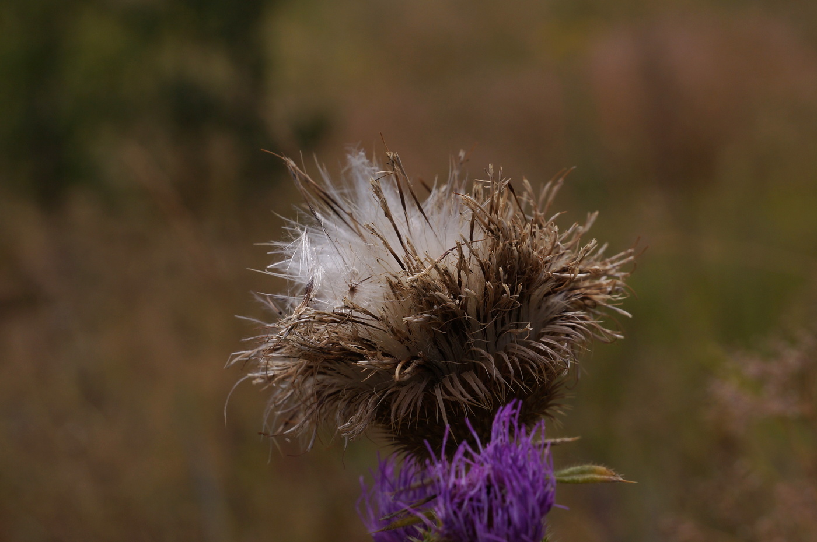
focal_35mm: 135
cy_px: 271
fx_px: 3060
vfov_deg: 10.1
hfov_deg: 15.2
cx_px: 408
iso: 200
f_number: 10
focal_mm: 90
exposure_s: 1/640
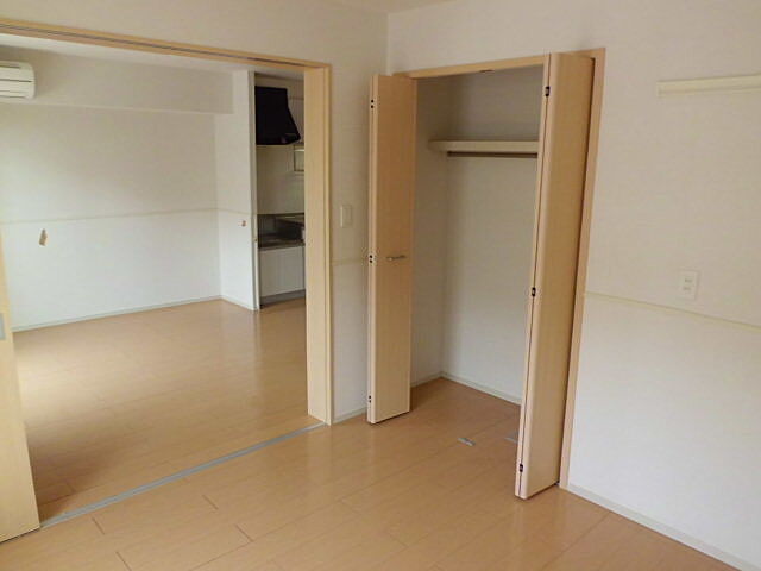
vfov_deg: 53.1
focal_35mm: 26
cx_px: 380
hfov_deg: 67.3
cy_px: 286
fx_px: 572
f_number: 2.8
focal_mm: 4.7
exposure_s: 1/80
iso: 100
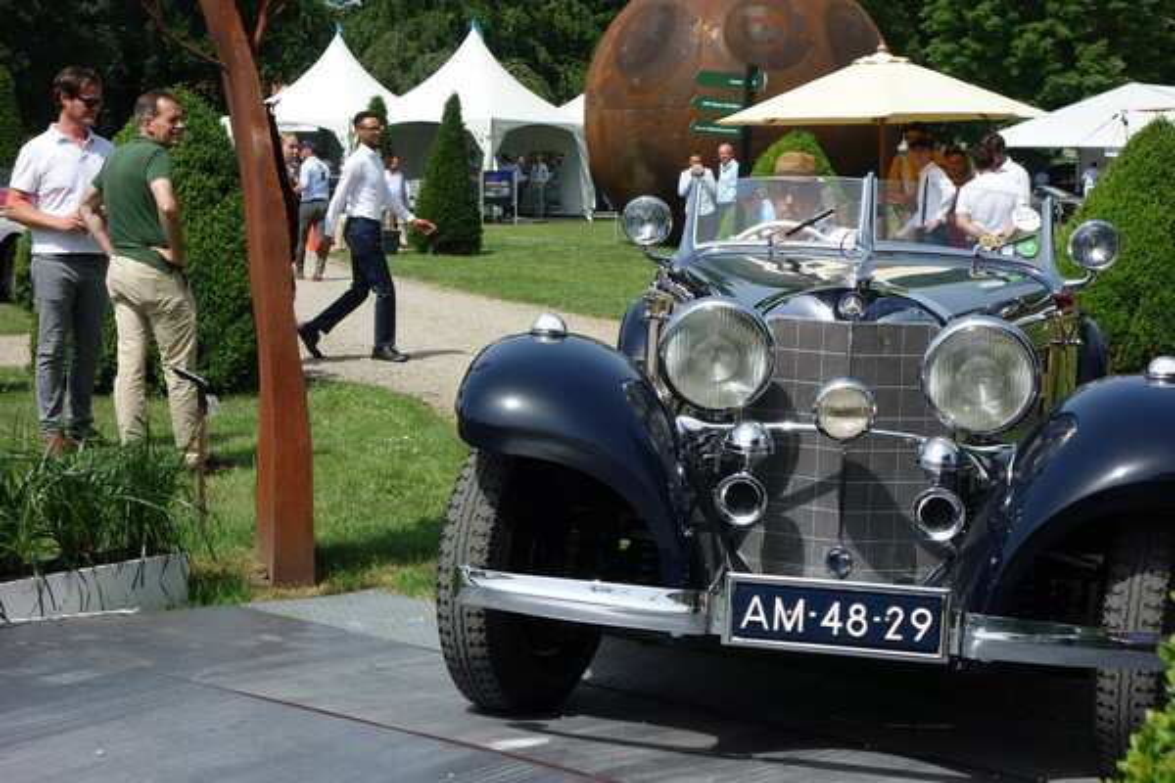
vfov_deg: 19.5
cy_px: 392
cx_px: 588
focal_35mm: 70
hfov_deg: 28.8
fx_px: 2285
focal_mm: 25.93
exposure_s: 1/640
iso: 125
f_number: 5.6
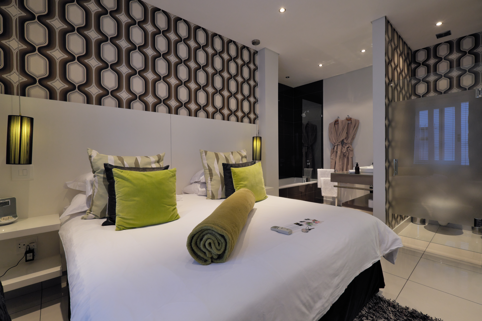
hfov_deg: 100.4
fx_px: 201
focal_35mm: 15
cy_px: 160
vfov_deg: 77.3
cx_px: 241
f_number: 10
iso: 800
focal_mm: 10
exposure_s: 1/10
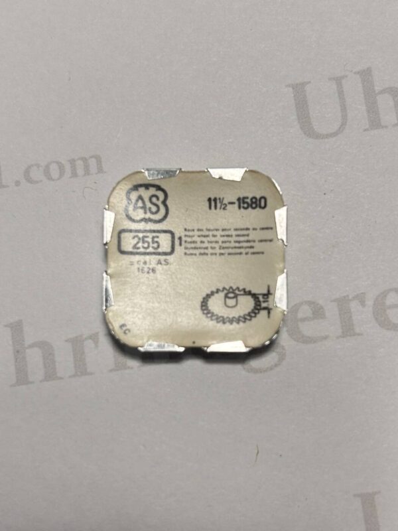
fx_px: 399
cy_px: 266
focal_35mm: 26
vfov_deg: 67.3
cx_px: 199
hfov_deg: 53.1
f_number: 1.5
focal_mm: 5.7
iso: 40
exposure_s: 1/157
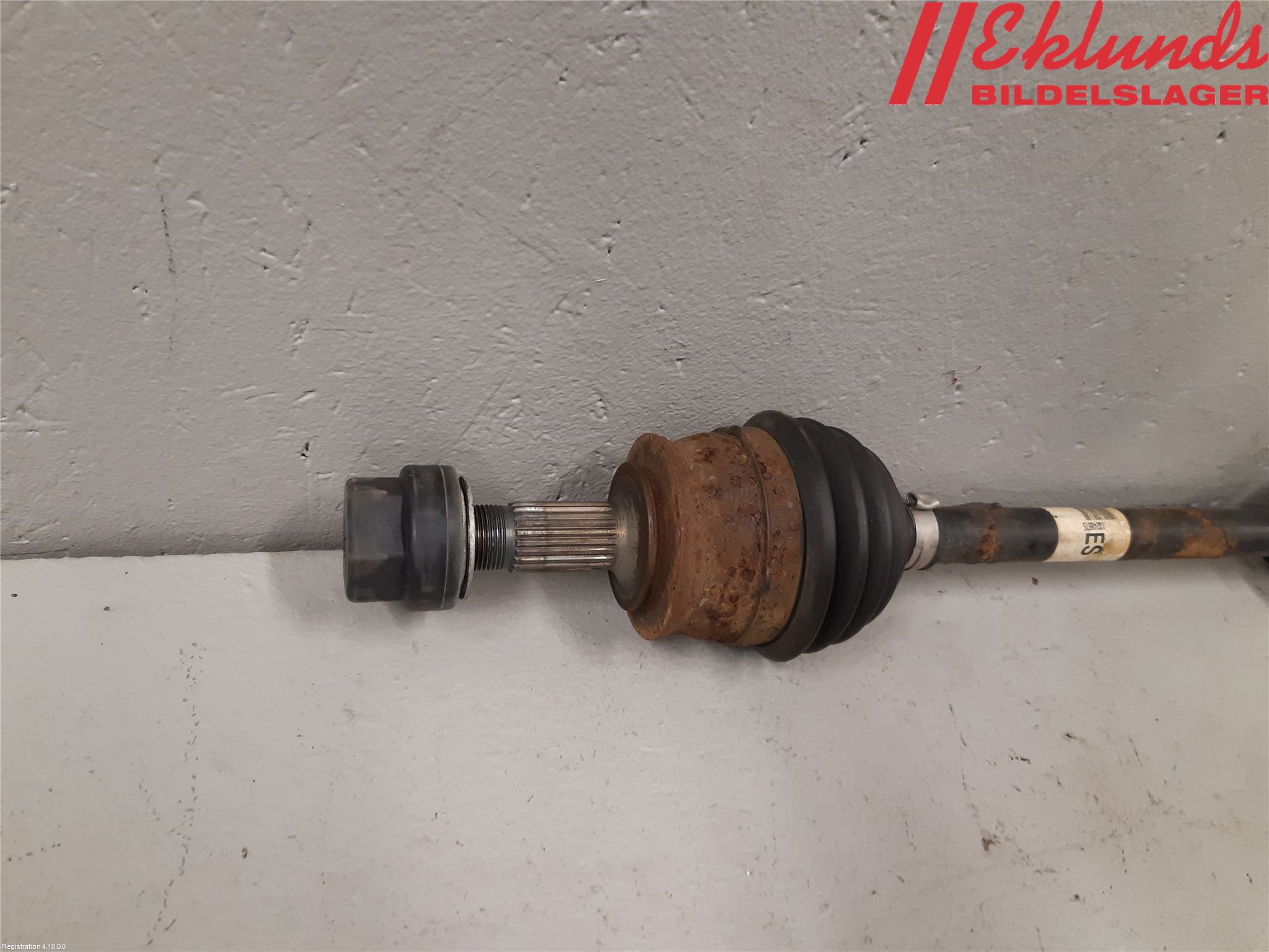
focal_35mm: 26
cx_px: 634
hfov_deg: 67.3
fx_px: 953
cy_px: 476
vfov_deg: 53.1
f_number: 1.7
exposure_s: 1/50
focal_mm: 3.93
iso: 160
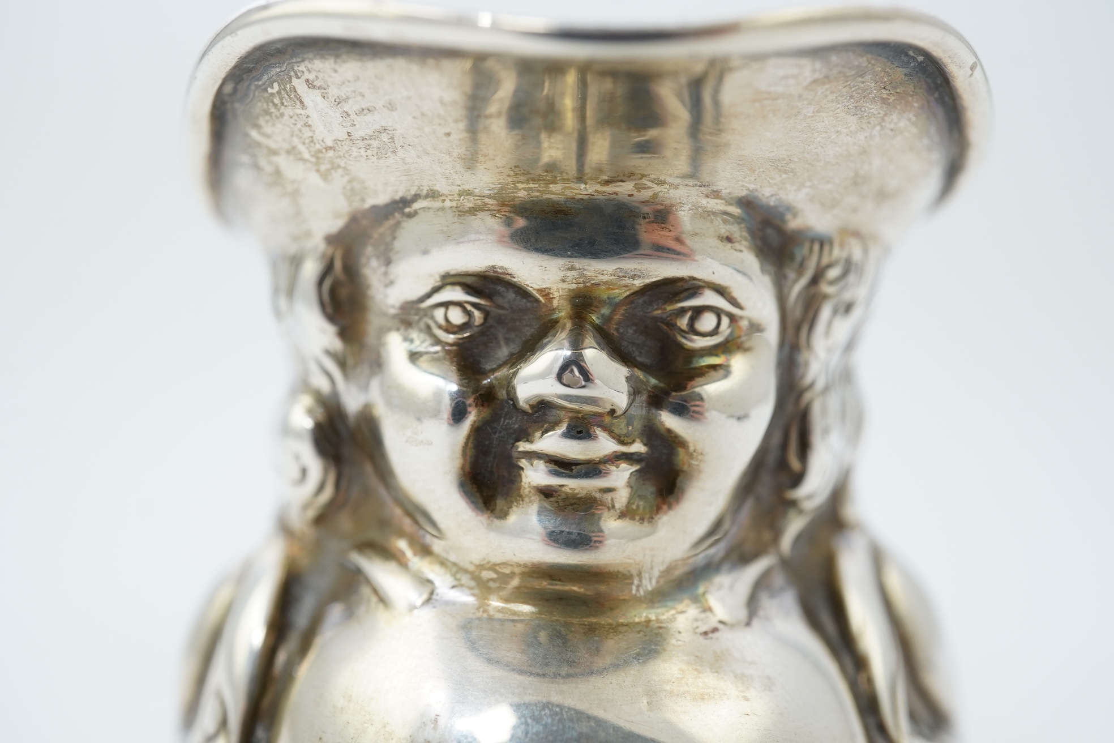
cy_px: 372
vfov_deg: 29.9
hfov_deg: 43.6
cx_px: 557
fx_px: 1392
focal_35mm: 45
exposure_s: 1/50
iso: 400
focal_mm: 30
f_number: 13
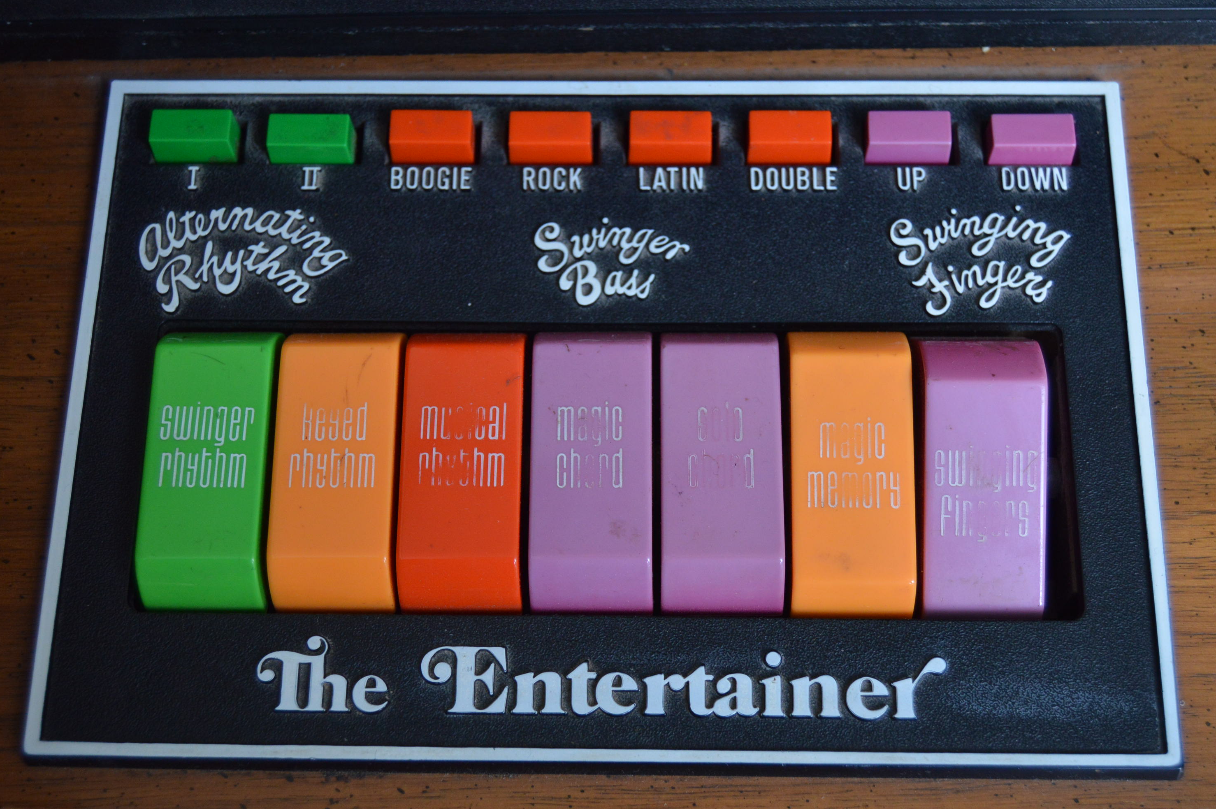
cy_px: 409
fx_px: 1958
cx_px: 603
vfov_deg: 23.3
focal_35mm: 58
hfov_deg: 34.5
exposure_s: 1/125
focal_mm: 38
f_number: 5.6
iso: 800
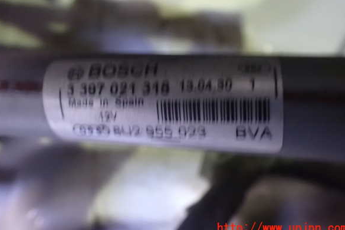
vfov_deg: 41.1
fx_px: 307
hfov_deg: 58.7
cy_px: 103
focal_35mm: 32
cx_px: 173
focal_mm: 5.4
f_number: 2.3
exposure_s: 1/20
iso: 1600
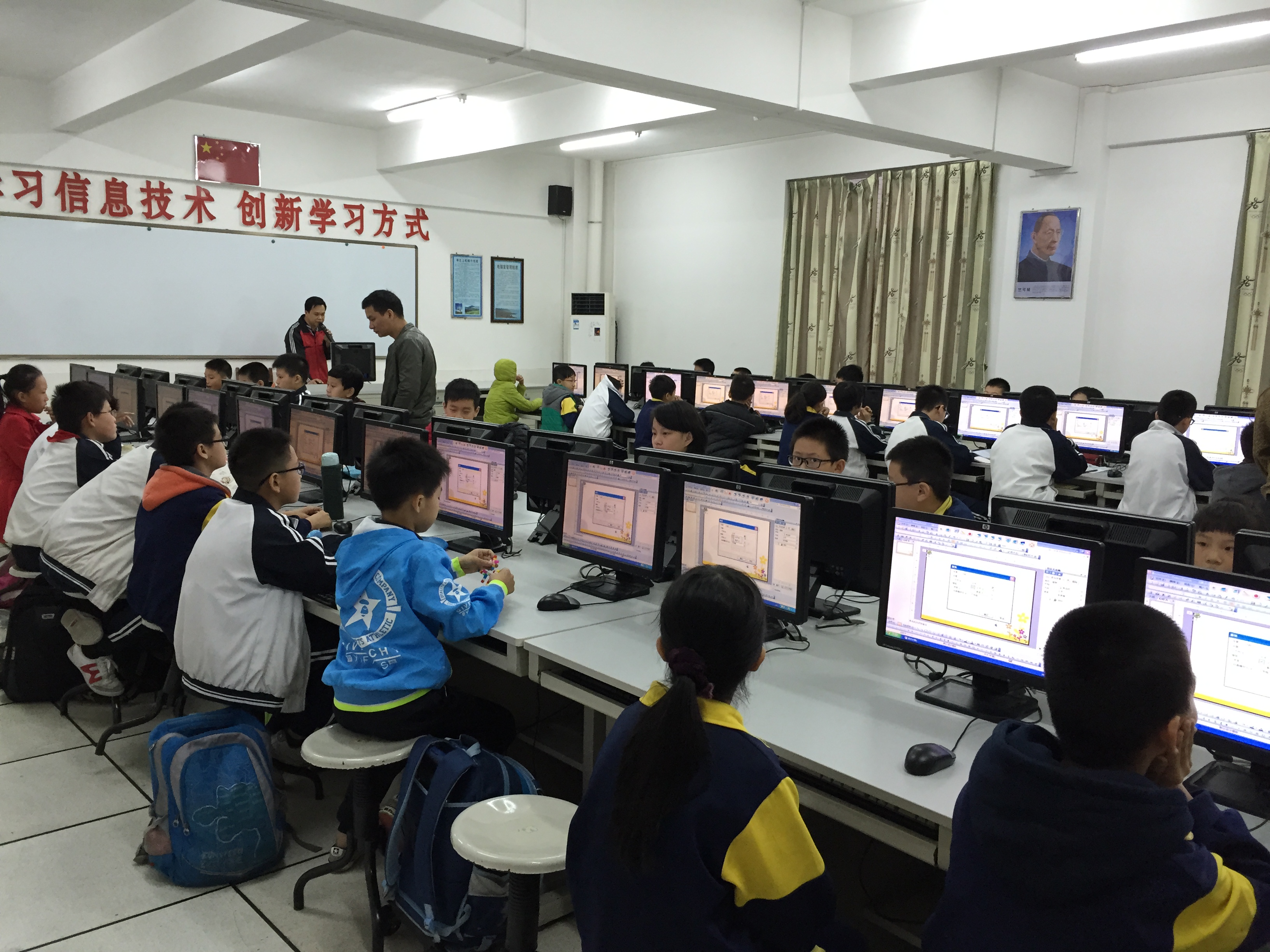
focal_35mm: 29
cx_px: 635
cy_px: 476
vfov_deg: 48.2
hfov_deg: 61.7
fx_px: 1064
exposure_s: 1/33
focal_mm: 4.15
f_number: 2.2
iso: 64
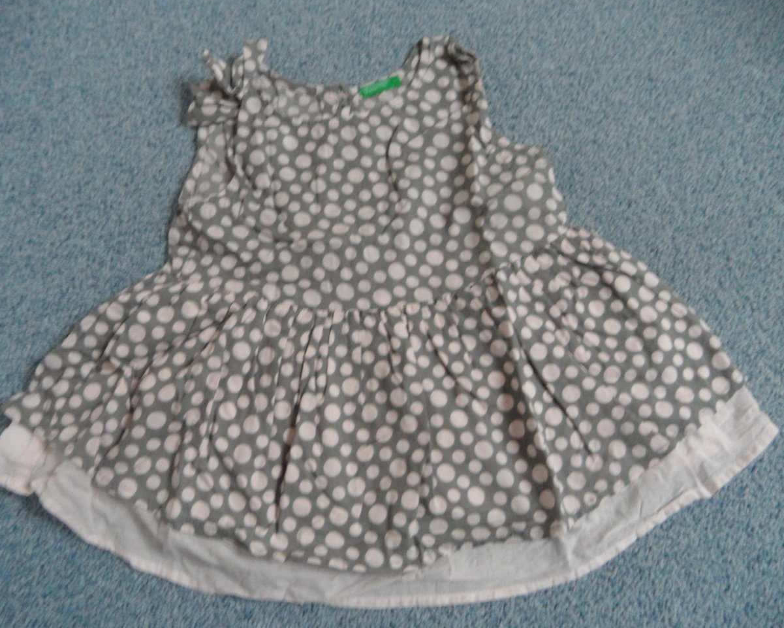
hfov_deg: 66.0
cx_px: 367
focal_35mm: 26
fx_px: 603
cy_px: 312
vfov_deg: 54.9
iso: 320
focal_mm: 4.1
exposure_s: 1/30
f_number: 2.9
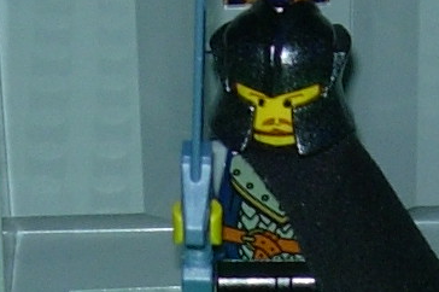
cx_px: 236
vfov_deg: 5.5
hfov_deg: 8.3
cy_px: 554
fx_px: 3009
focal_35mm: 247
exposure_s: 1/64
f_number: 2.8
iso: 79
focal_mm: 7.8
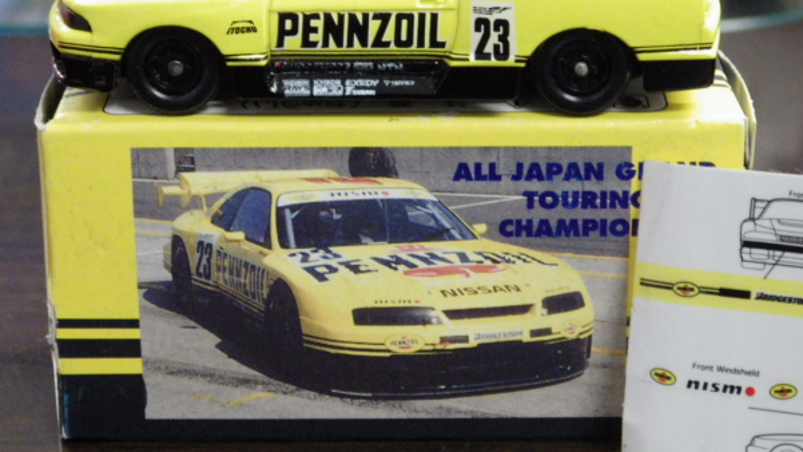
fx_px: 2150
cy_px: 159
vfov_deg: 12.0
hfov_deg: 21.2
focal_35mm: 101
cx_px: 410
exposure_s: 1/30
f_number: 4.4
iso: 1000
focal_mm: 15.6
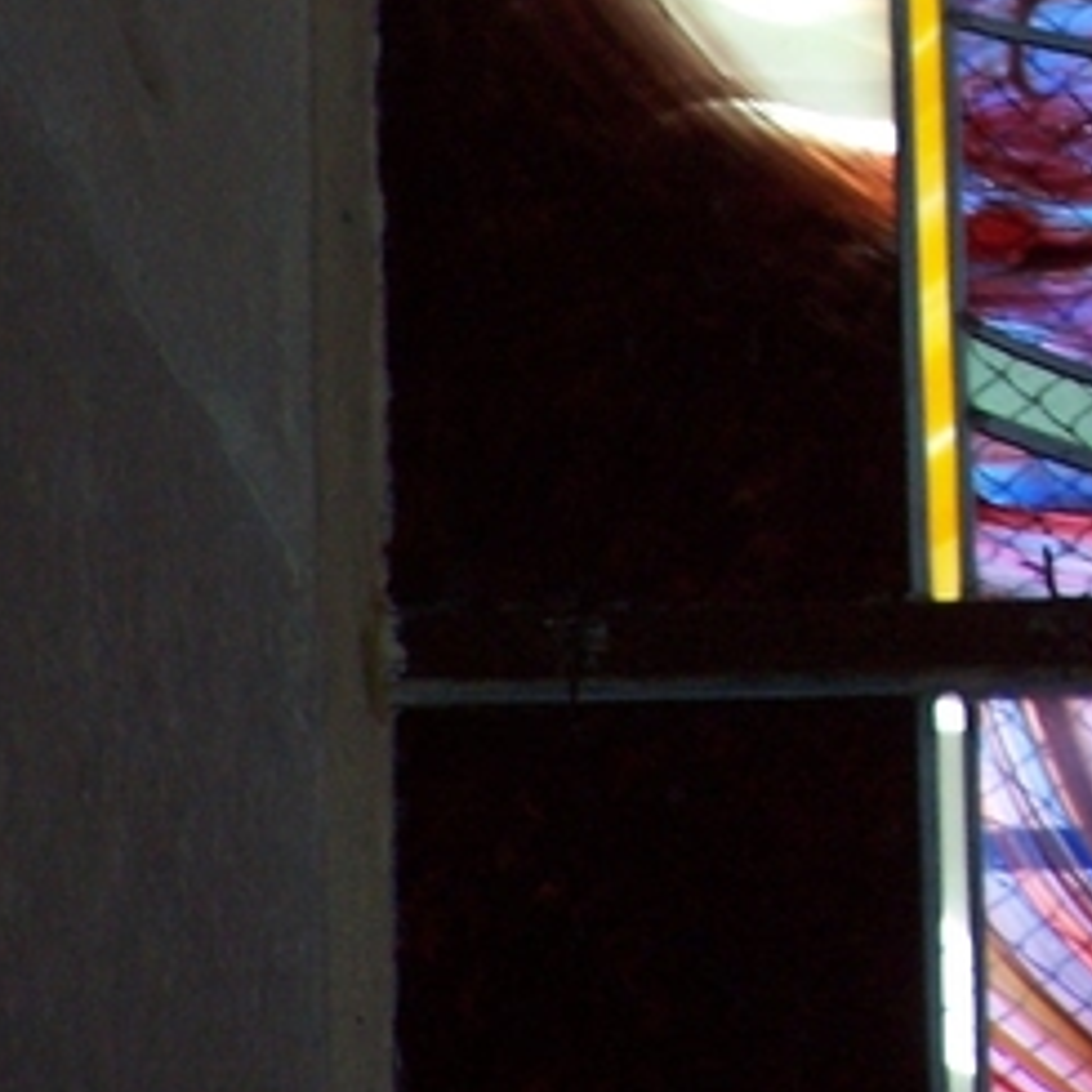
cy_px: -125
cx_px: 1649
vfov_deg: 2.4
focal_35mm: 723
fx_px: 25804
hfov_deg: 2.4
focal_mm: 42.8
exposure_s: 1/180
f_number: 3.6
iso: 140
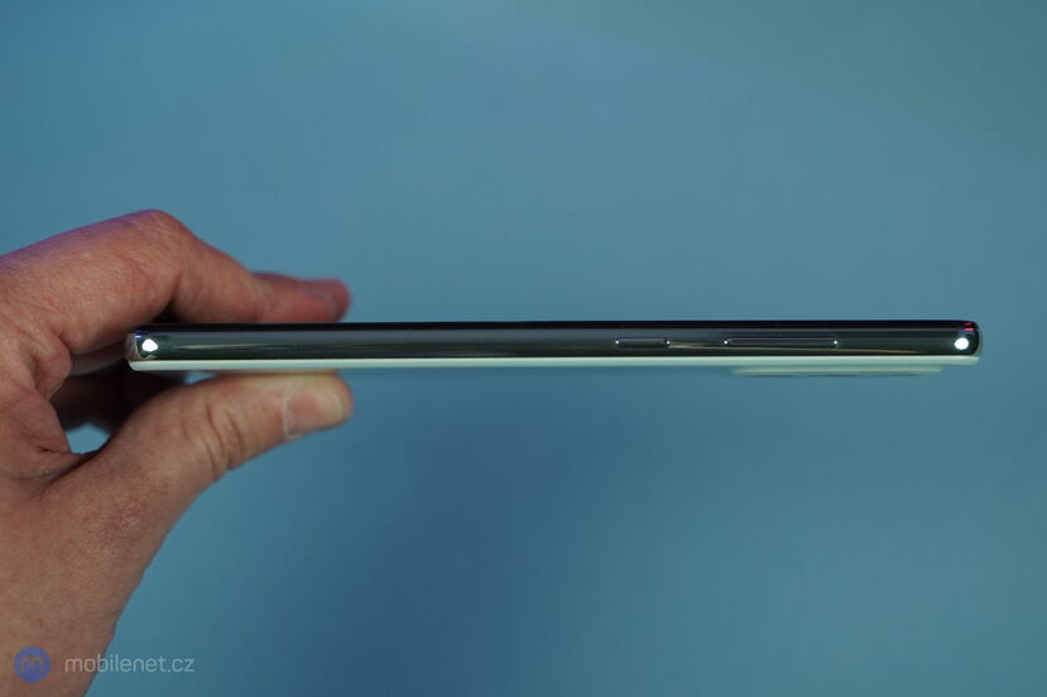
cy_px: 348
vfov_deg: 27.0
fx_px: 1454
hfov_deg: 39.6
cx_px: 524
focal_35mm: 50
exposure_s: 1/125
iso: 640
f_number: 5
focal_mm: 50
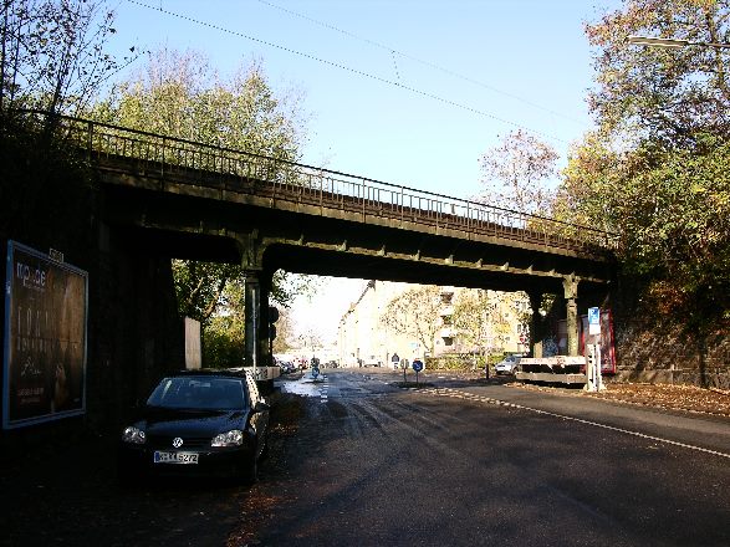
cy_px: 274
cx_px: 365
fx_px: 738
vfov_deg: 40.7
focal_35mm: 35
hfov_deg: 52.6
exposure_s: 1/86.1
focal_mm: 8.9
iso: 50
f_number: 6.3
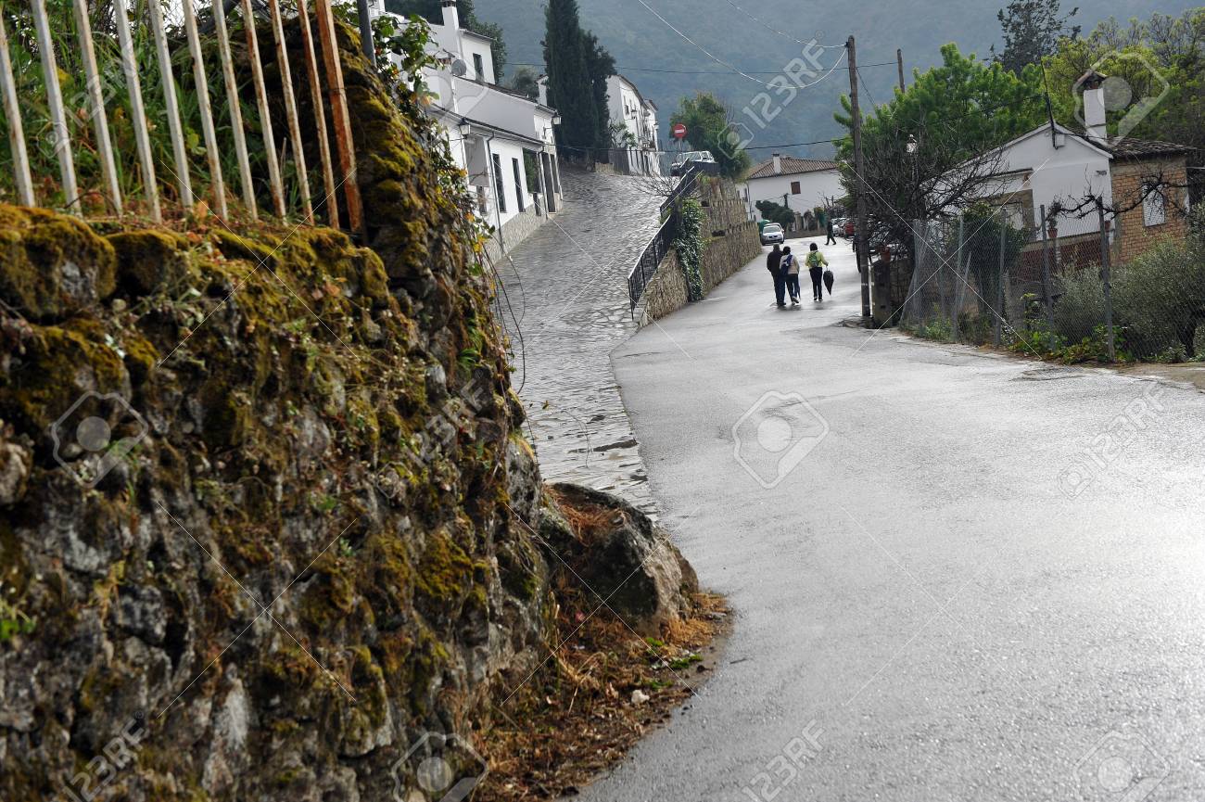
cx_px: 602
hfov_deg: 48.5
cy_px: 401
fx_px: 1338
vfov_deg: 33.4
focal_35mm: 40
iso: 640
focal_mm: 40
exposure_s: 1/800
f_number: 6.3
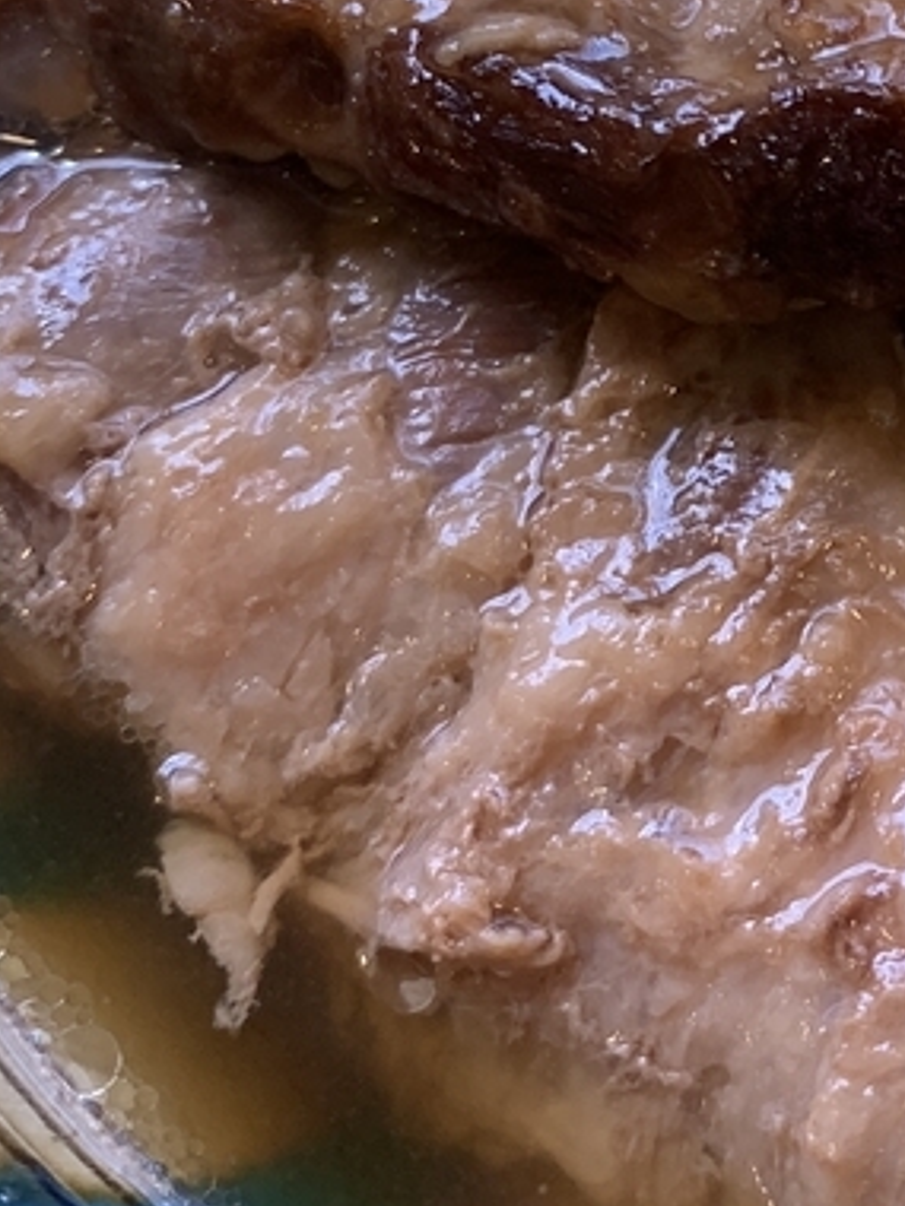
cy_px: 181
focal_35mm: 82
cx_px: 1254
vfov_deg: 23.4
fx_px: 2858
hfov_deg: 16.7
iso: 100
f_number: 1.8
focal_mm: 4.25
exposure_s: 1/99
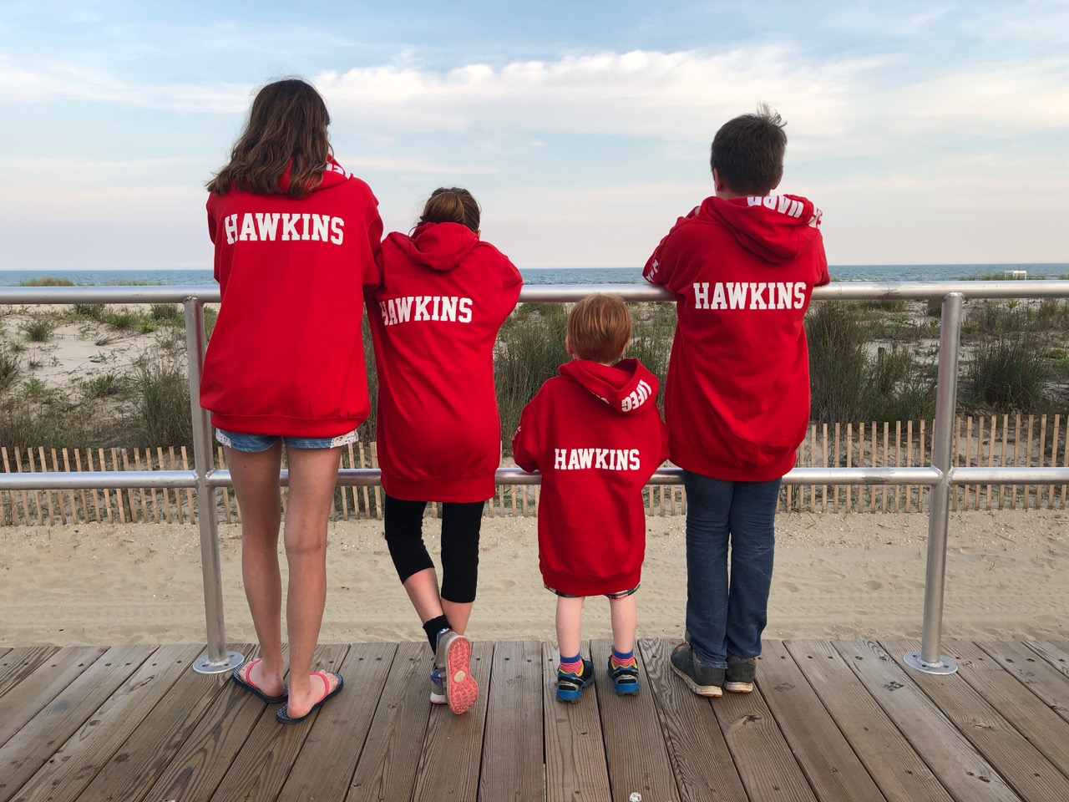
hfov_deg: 63.4
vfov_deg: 49.7
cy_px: 401
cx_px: 534
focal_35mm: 28
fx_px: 865
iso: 20
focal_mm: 4
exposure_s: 1/284
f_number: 1.8
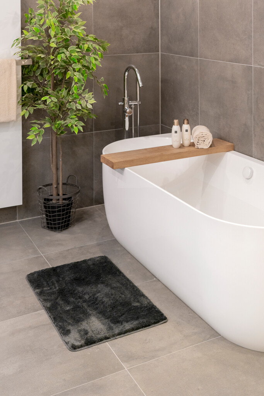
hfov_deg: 31.9
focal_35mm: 42
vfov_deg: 46.4
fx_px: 462
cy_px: 198
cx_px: 132
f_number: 5.6
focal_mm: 42
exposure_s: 1/20
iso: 800
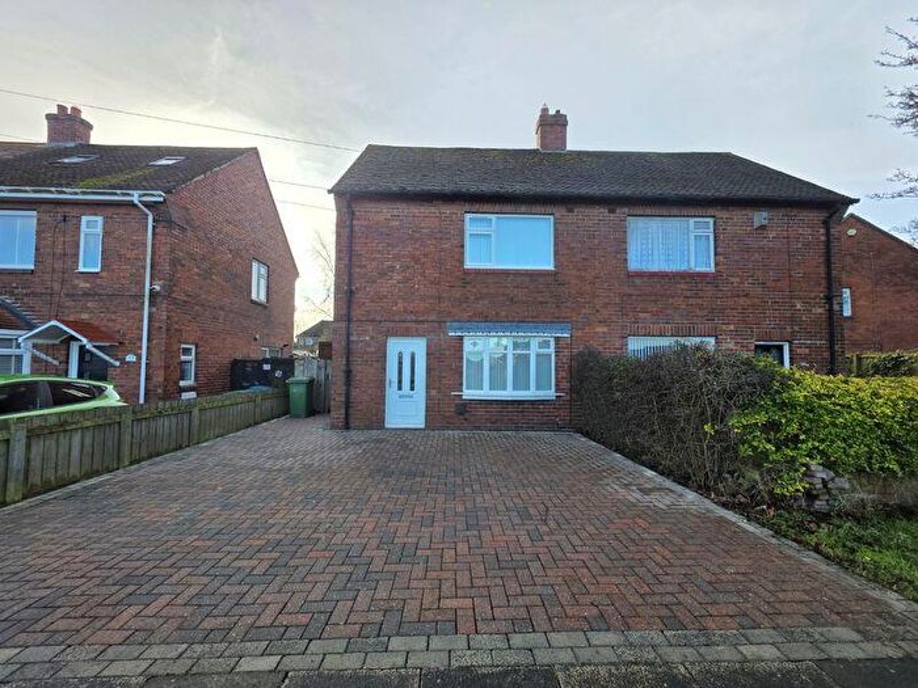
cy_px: 344
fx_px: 345
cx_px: 459
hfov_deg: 106.2
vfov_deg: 89.9
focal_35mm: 13
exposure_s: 1/519
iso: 40
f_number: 1.9
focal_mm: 2.2
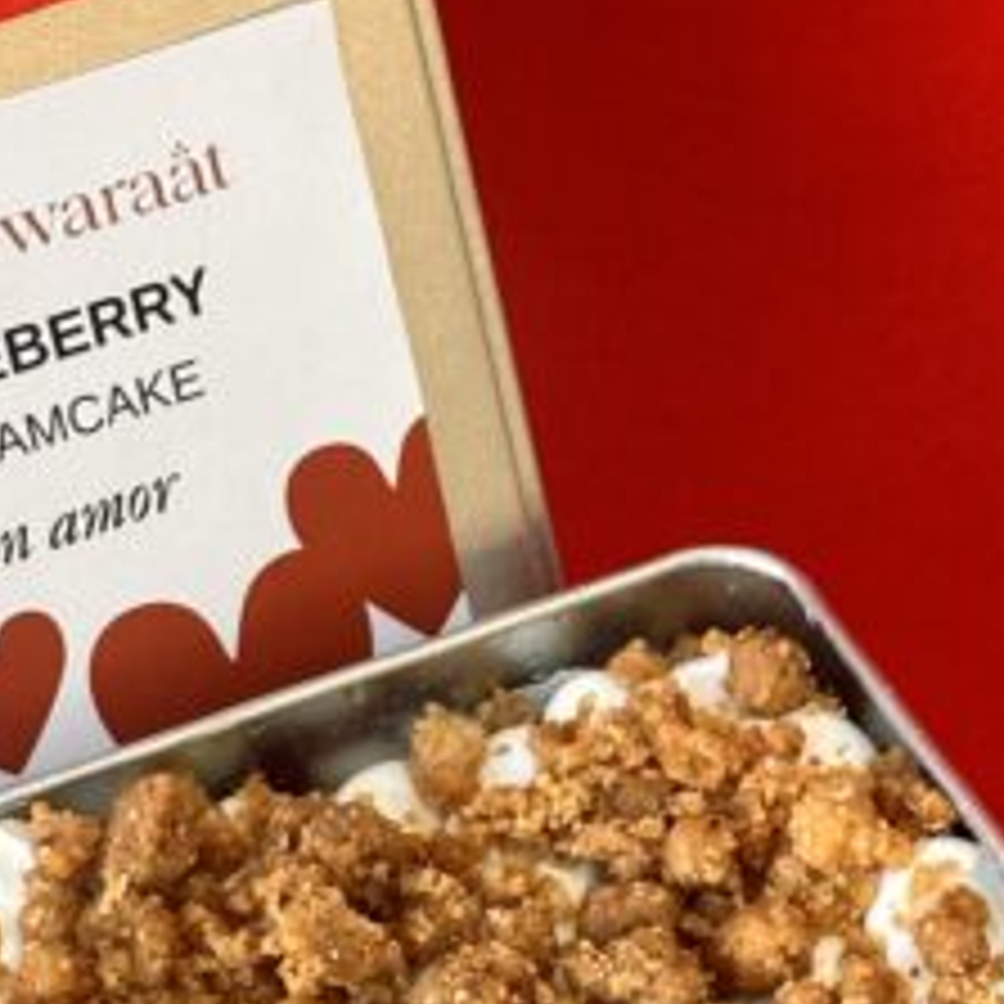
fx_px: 4988
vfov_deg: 11.4
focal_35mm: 152
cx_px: 392
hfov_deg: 11.5
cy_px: 1054
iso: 100
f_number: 1.78
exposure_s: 1/50
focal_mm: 6.86
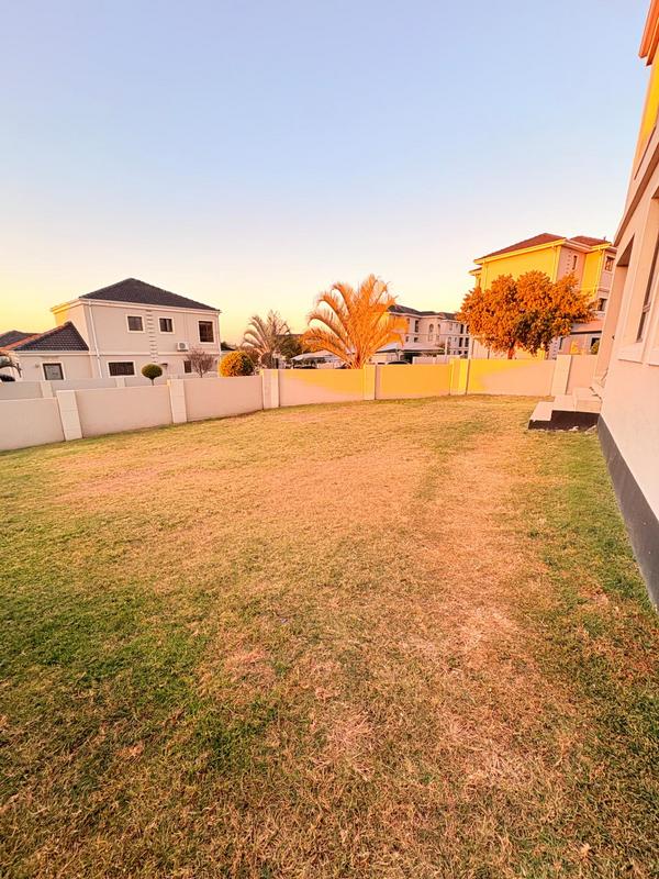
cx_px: 330
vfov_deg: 102.1
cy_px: 440
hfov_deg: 85.7
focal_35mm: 14
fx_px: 355
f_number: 2.2
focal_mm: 2.22
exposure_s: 1/99
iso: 40
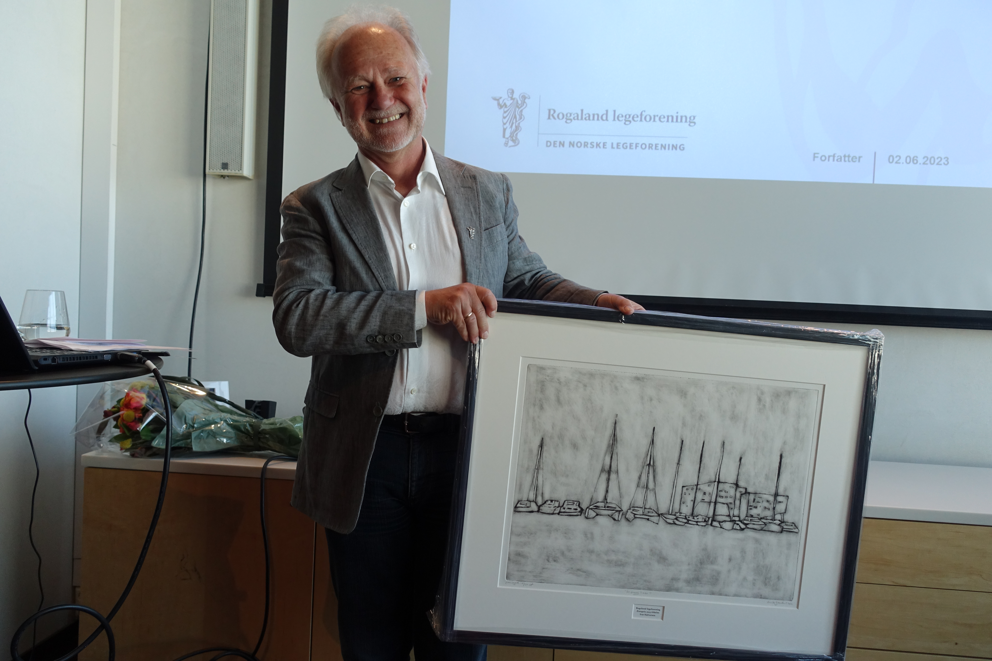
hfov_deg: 61.9
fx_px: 827
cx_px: 496
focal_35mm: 30
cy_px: 330
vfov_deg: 43.6
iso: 400
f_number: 3.2
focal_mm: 10.89
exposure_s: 1/250
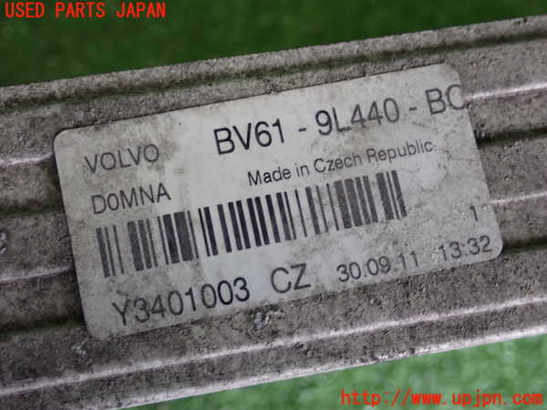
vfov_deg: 25.2
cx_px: 274
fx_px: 917
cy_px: 205
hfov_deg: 33.2
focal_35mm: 58
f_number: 3.5
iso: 800
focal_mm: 10.35
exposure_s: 1/30
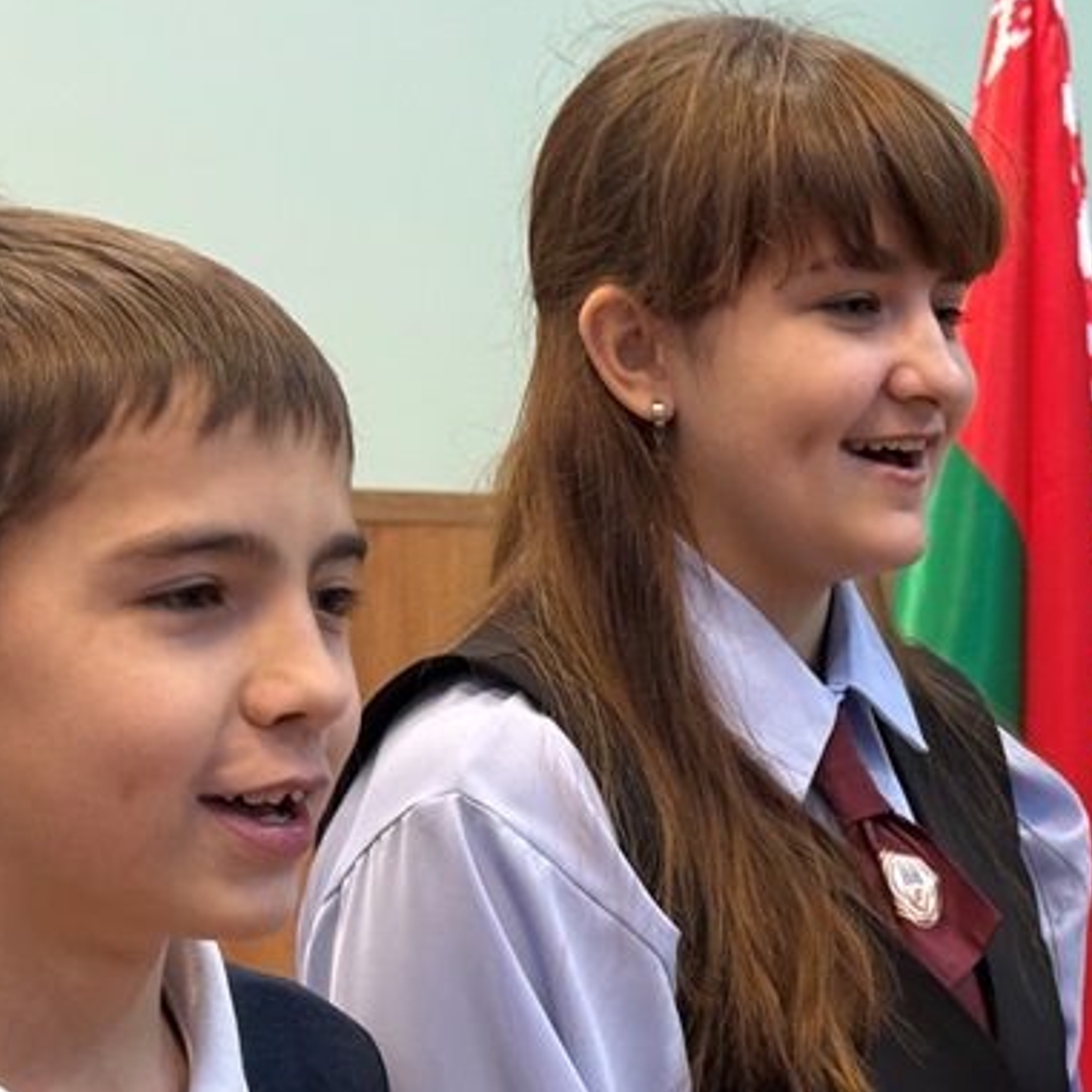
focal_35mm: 89
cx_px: 1086
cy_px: 828
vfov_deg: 19.4
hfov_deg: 19.0
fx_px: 3176
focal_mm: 6.76
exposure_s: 1/50
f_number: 1.78
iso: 200
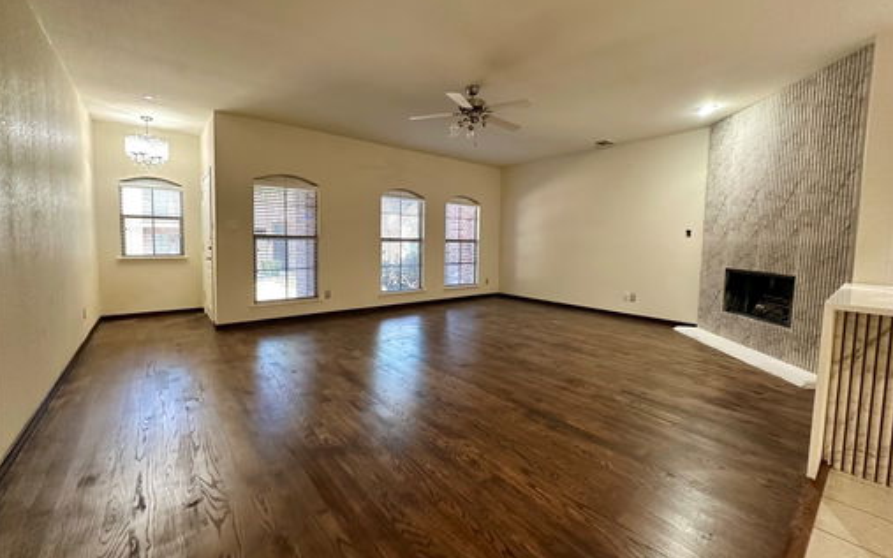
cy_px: 262
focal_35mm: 15
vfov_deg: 74.7
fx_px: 365
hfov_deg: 101.5
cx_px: 444
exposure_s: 1/60
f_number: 2.2
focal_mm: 2.22
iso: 640
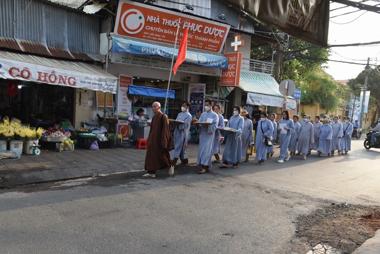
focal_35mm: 31
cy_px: 127
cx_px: 190
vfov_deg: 42.4
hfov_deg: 60.3
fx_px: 327
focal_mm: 31
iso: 400
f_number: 7.1
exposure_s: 1/200
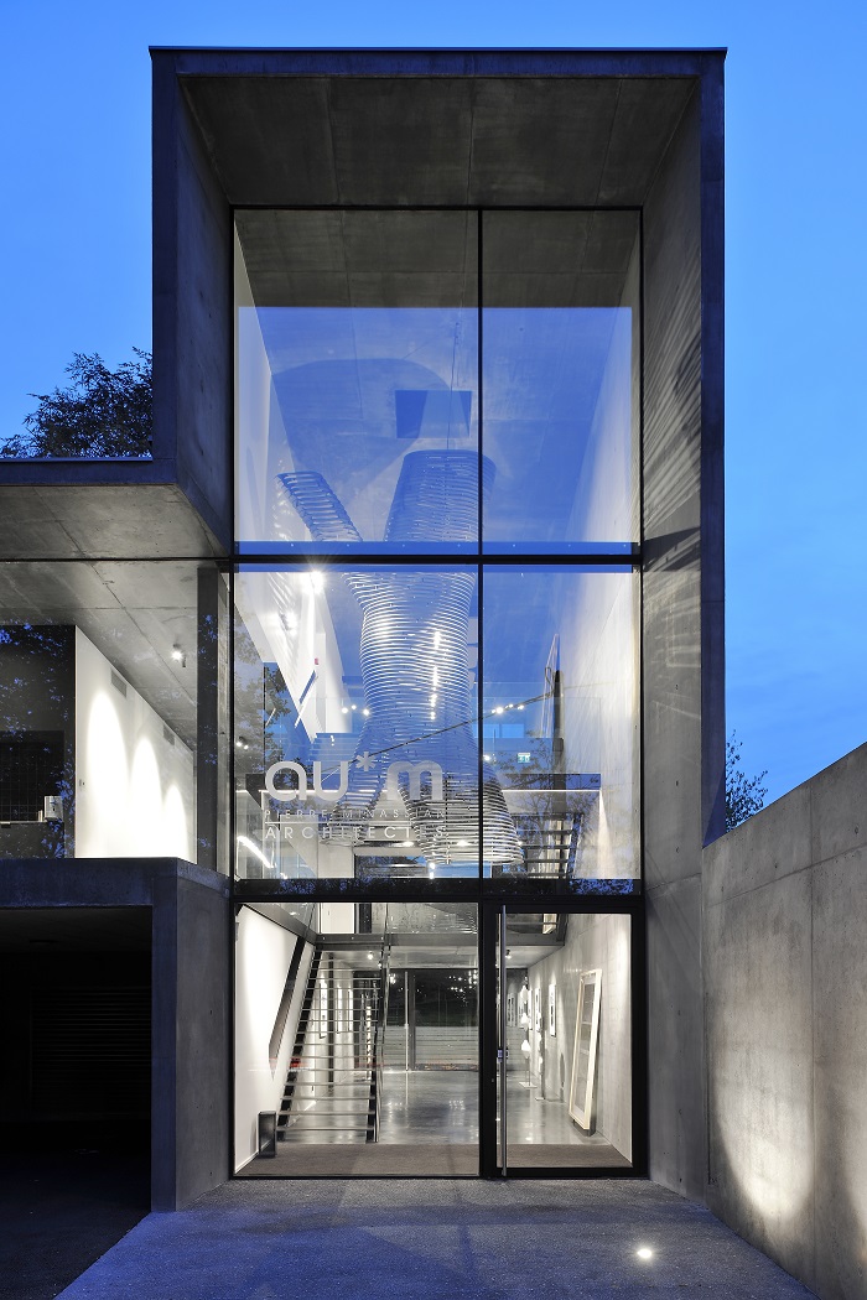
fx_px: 867
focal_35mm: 24
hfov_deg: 53.1
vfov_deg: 73.7
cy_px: 650
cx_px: 434
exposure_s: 6
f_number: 8
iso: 100
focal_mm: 24
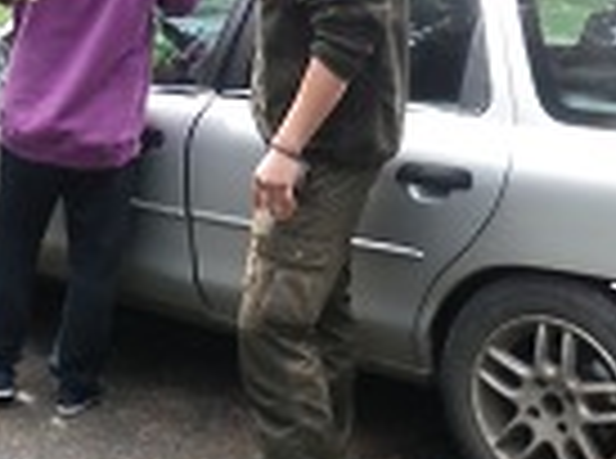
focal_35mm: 82
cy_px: -22
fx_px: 1455
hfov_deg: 23.5
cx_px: 121
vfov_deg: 17.4
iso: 80
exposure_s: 1/100
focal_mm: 5
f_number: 3.5
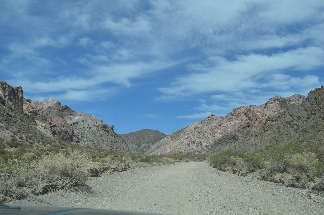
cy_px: 108
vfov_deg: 36.8
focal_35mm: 36
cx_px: 162
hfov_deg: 53.2
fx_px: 324
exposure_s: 1/320
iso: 100
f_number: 9
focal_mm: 24
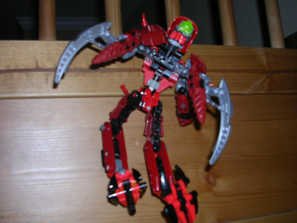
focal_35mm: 38
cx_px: 148
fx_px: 326
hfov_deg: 49.0
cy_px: 112
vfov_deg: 37.7
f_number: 2.8
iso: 50
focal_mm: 5.8
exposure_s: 1/60.1
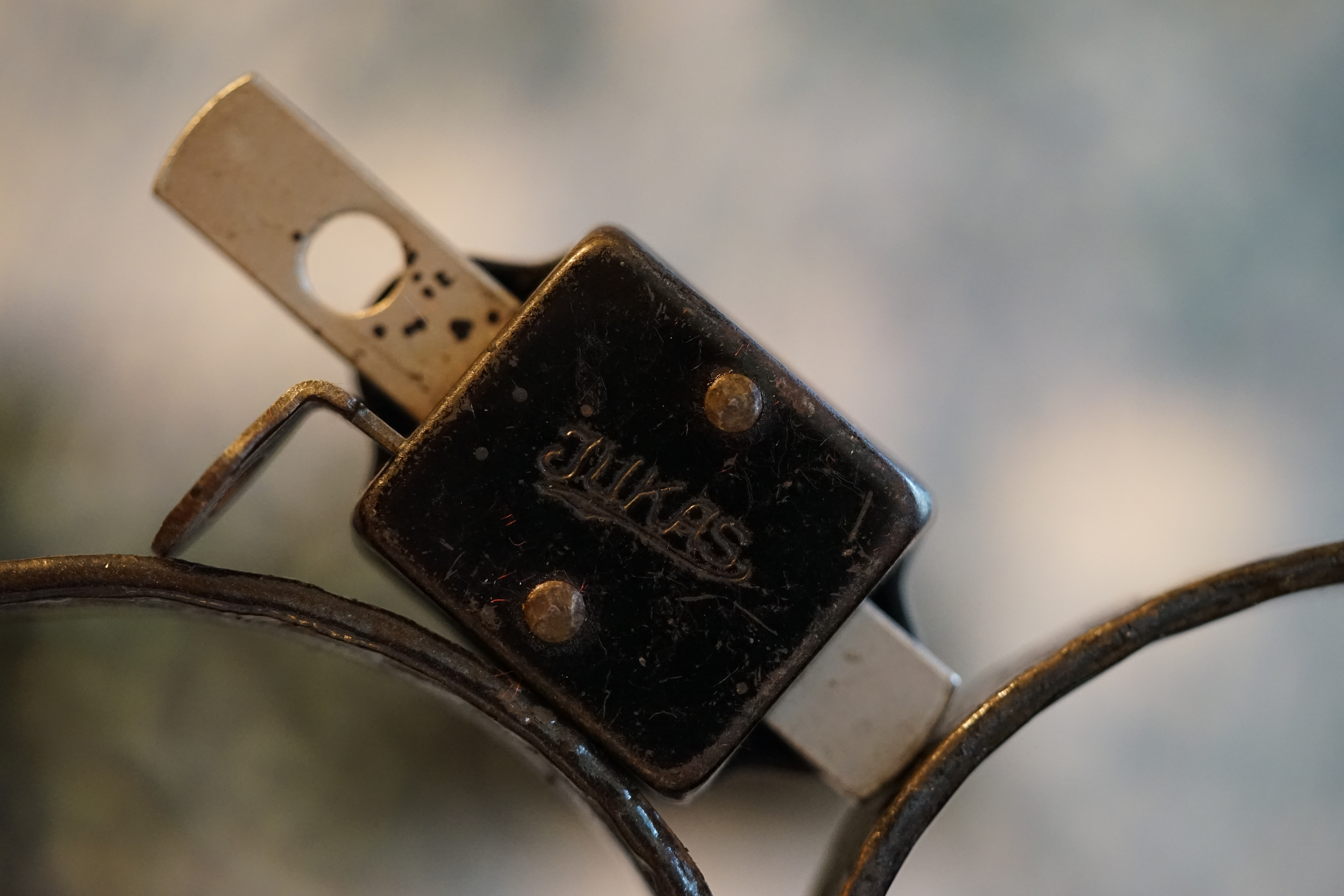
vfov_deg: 15.2
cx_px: 672
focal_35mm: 90
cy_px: 448
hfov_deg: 22.6
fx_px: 3360
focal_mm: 90
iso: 4000
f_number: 2.8
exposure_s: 1/100
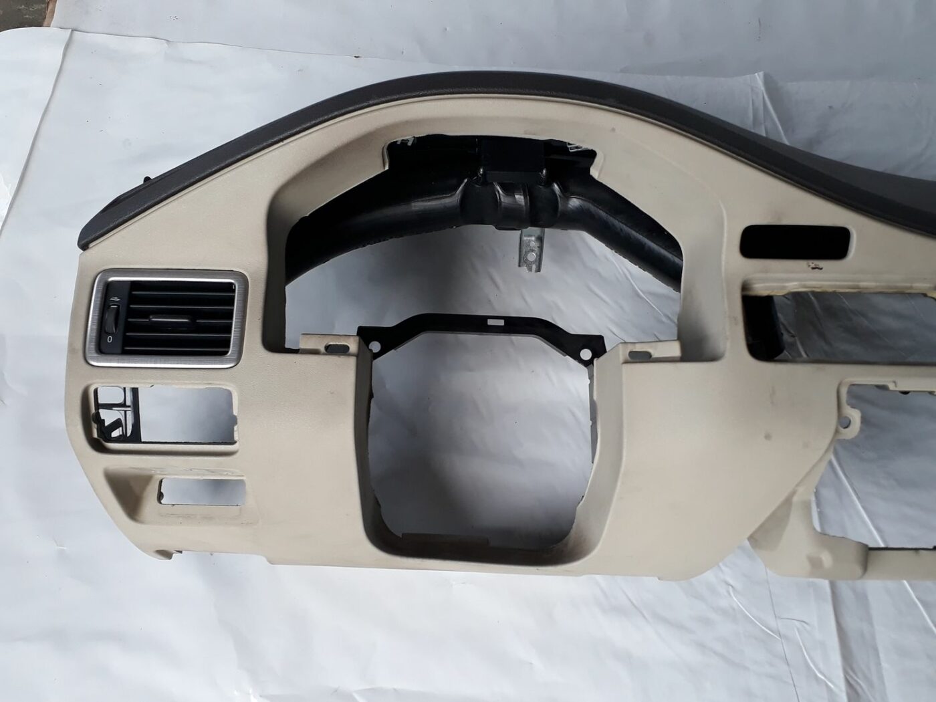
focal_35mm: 27
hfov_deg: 65.3
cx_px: 468
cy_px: 351
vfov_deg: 51.4
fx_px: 730
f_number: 1.9
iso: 50
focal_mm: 3.6
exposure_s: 1/100
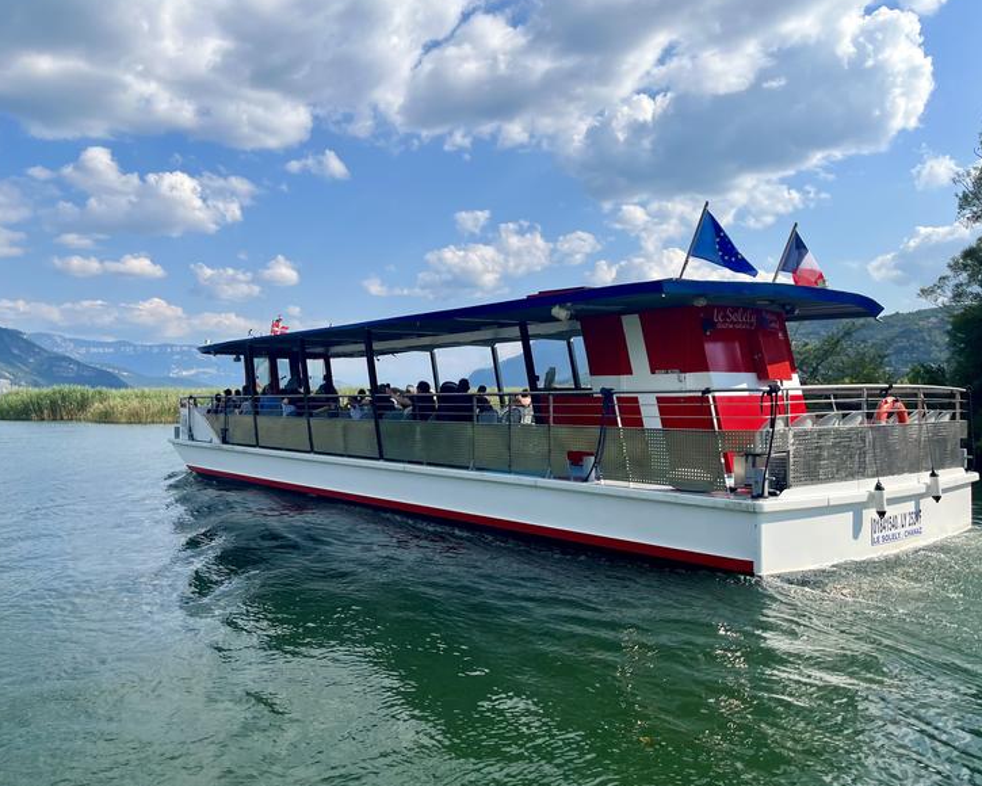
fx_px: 814
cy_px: 389
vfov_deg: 51.5
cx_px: 465
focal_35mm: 28
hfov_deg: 62.2
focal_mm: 5.1
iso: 50
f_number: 1.6
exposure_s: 1/3876
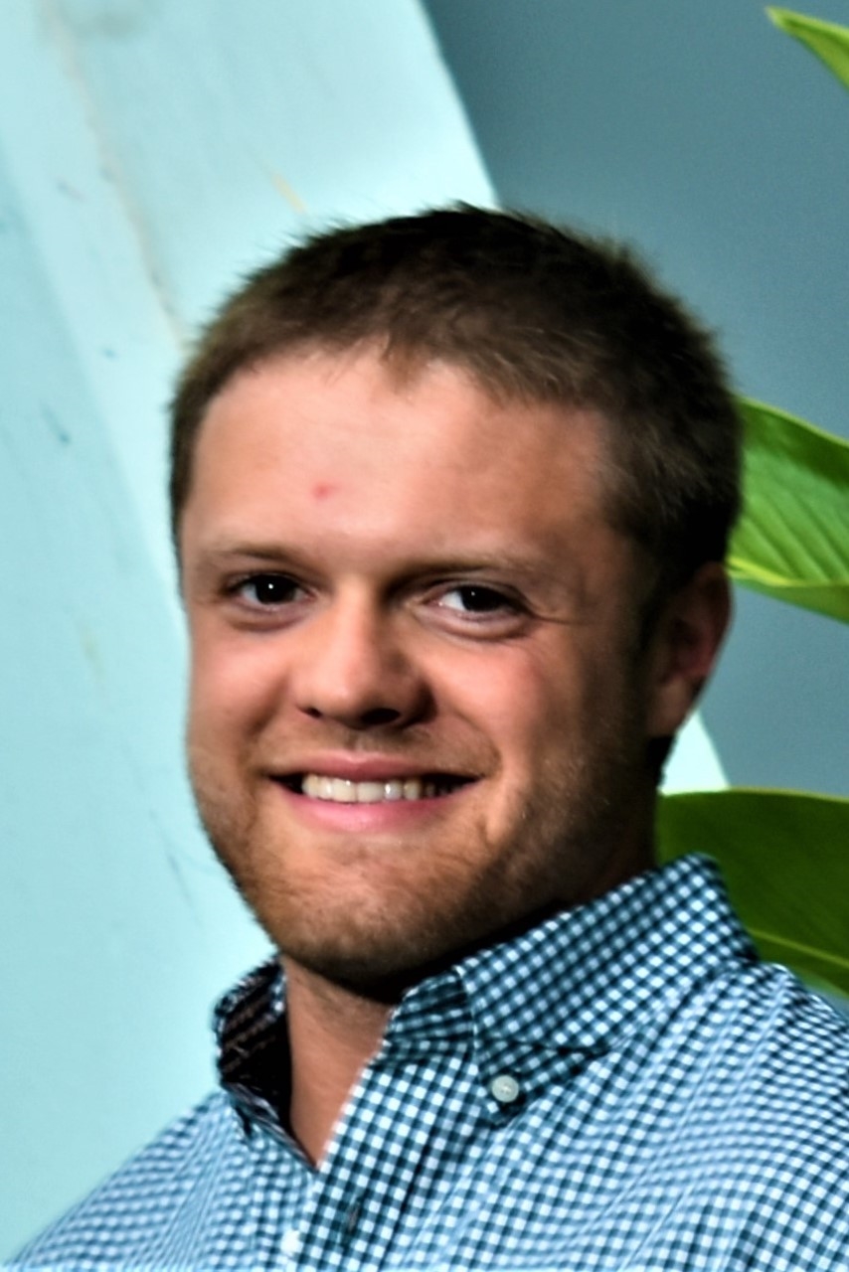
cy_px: 636
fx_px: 7159
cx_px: 424
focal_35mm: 202
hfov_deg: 6.8
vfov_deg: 10.2
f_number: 2.8
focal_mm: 135
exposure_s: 1/80
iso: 100
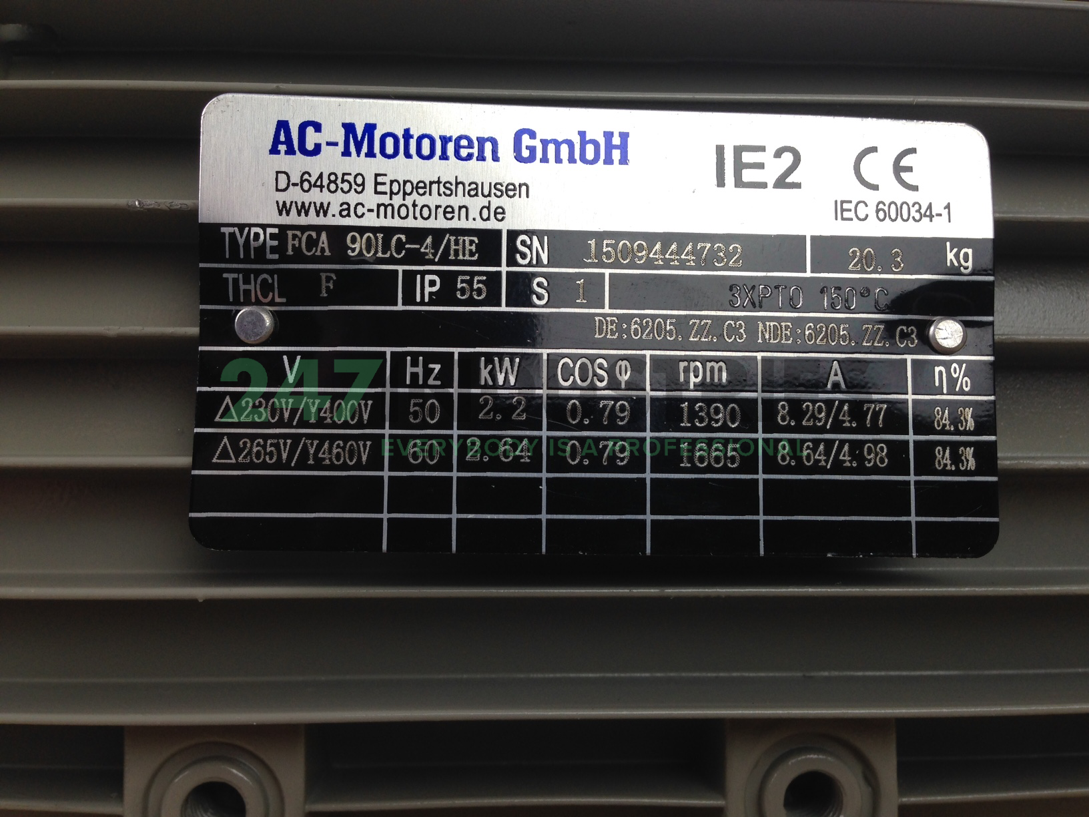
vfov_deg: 42.9
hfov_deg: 55.4
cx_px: 544
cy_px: 408
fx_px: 1038
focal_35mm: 33
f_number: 2.4
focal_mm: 4.12
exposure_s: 1/127
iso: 50
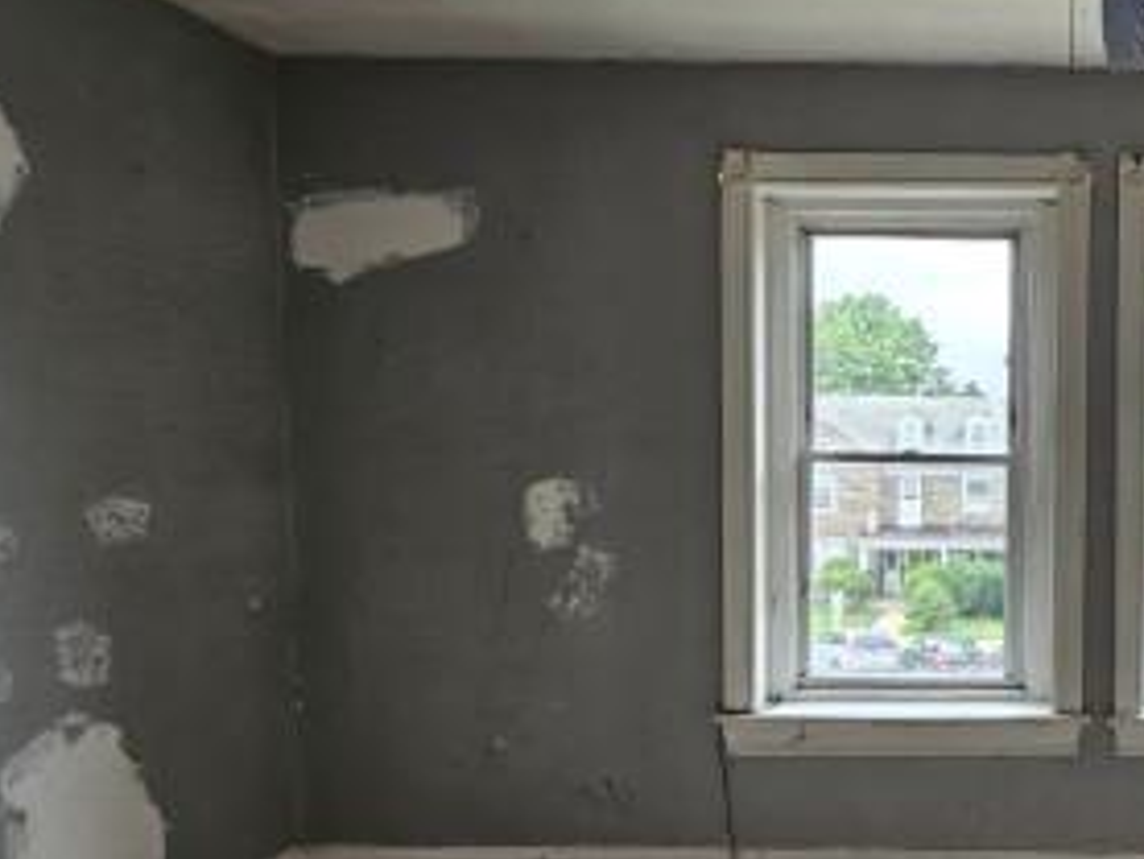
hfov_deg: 51.4
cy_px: 537
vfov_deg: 46.4
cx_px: 1070
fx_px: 992
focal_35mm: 30
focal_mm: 2.2
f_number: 2.2
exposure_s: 1/60
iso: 50
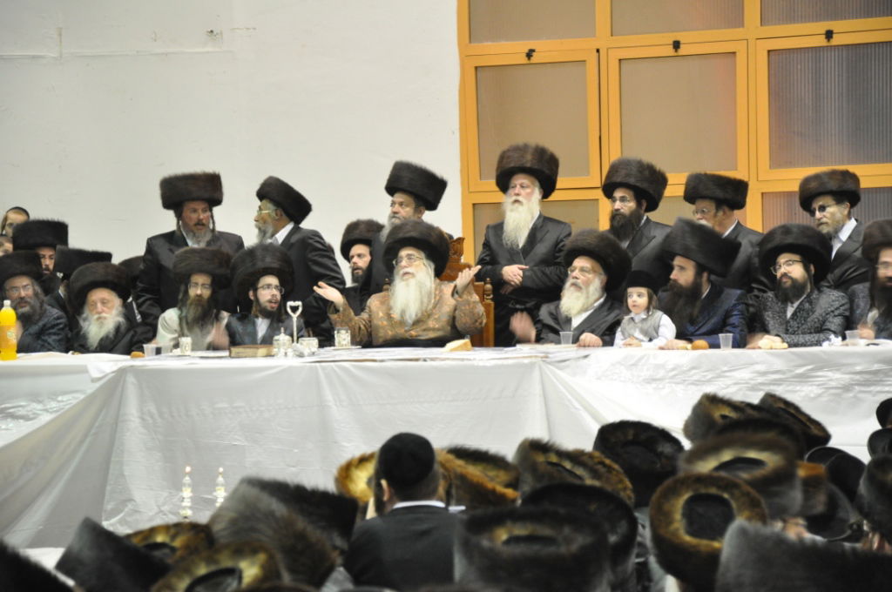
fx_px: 3341
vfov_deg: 10.1
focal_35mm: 135
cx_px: 446
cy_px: 296
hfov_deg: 15.2
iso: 1600
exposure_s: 1/20
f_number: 5.6
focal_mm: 90
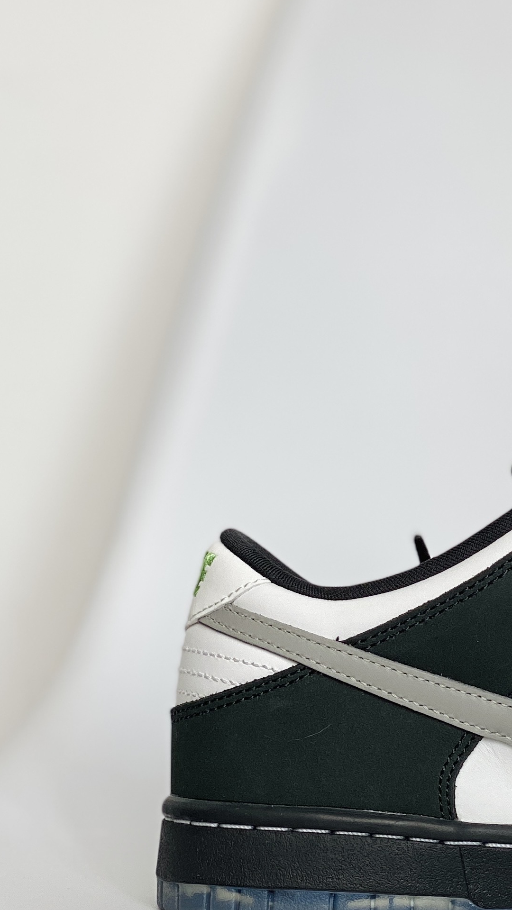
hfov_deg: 10.0
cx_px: 688
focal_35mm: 119
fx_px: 2872
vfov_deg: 18.0
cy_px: 472
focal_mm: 6
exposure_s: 1/113
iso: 20
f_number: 2
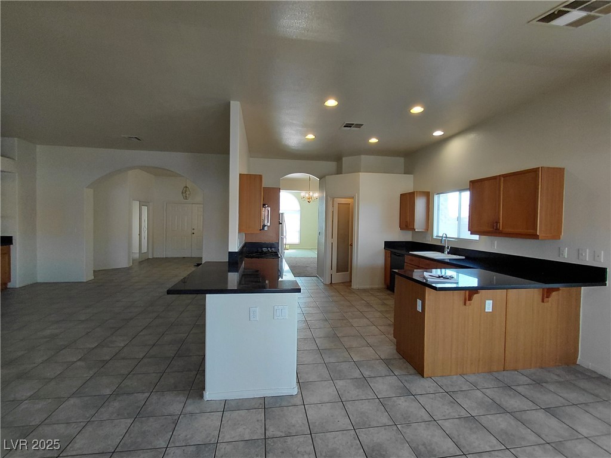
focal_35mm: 16
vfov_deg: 78.1
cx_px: 306
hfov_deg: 94.5
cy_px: 229
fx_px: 282
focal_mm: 1.64
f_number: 2.2
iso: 64
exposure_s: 1/60
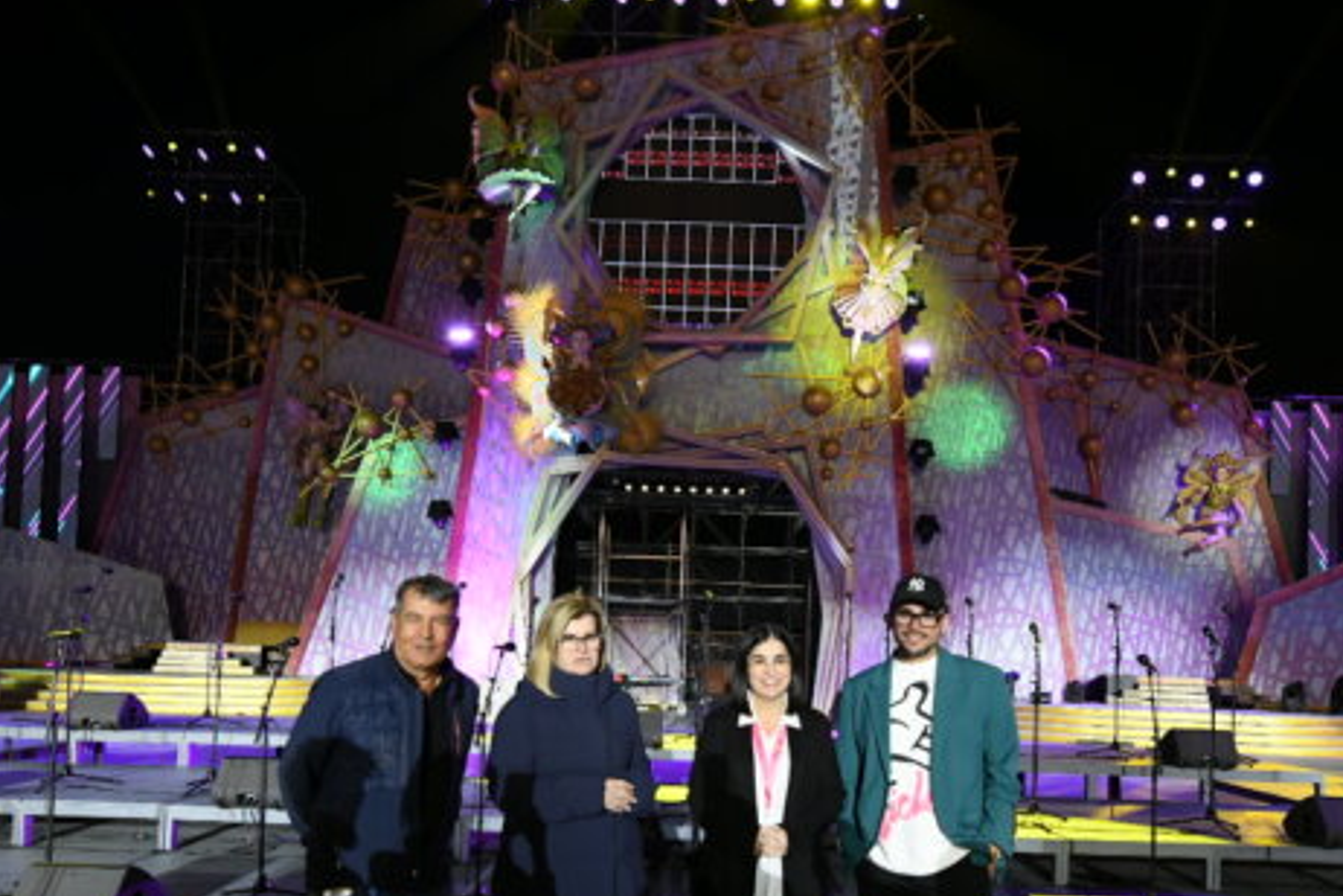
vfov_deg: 48.4
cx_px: 695
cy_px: 621
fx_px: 970
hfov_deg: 69.4
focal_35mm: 26
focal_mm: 15
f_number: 4.5
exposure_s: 1/160
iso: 2000
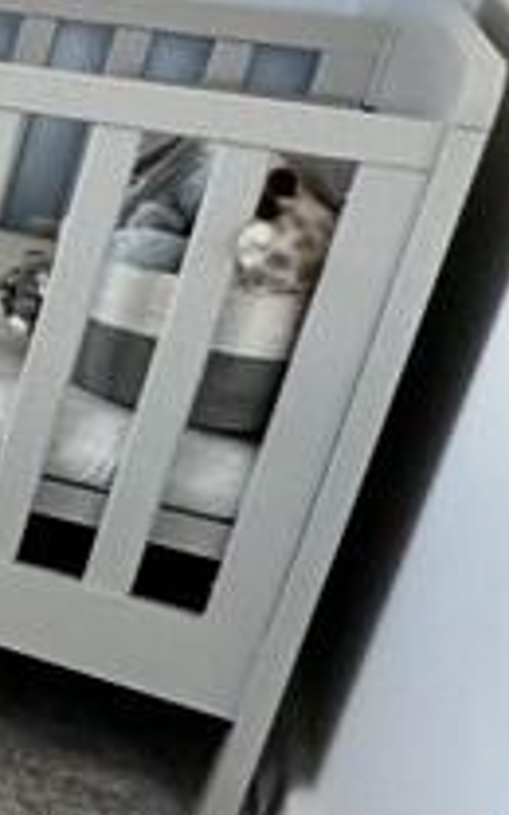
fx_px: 1620
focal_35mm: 73
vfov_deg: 27.4
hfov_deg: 8.6
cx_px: -1453
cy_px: 121
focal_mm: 2.22
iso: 100
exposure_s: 1/100
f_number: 2.2
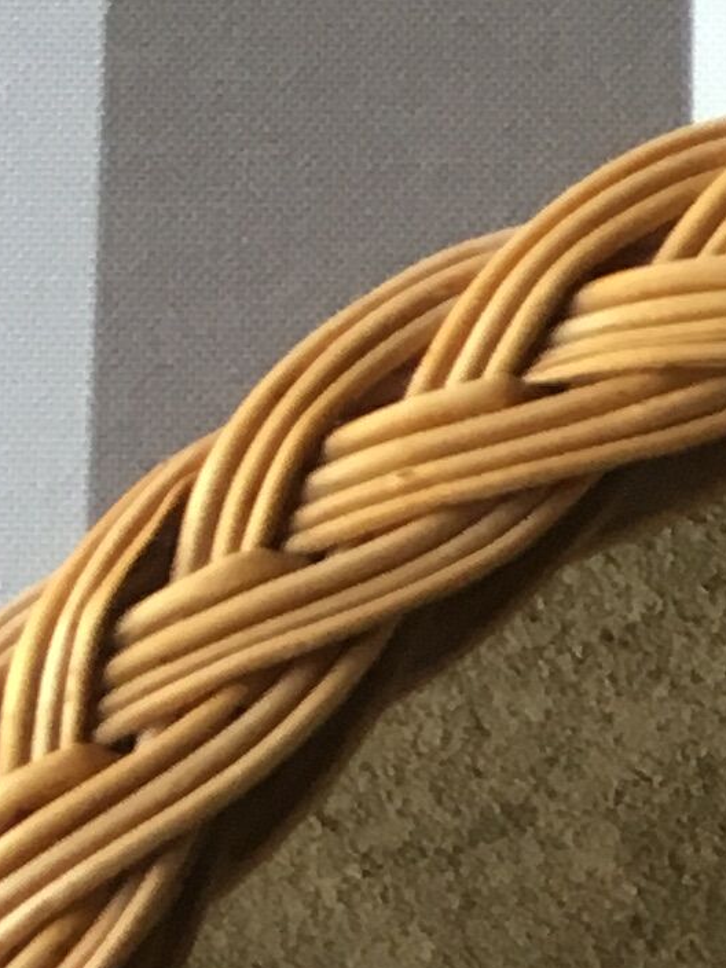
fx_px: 4642
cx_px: 1559
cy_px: 2131
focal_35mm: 166
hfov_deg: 8.4
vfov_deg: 10.6
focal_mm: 4.15
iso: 32
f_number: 2.2
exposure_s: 1/33
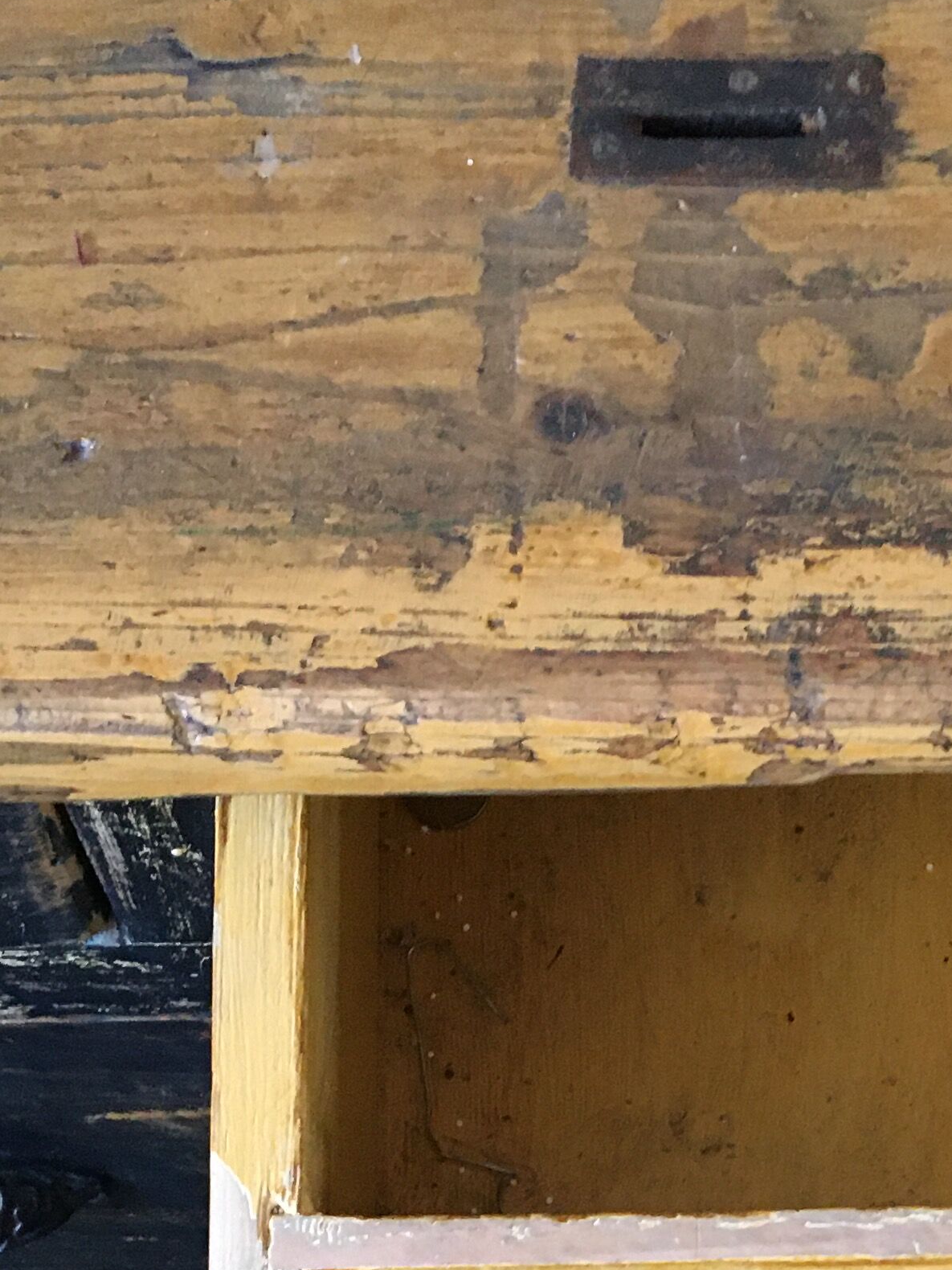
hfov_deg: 19.7
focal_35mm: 74
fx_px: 2714
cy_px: 1406
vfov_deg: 24.5
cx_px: 751
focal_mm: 4.15
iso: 200
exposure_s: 1/25
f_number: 2.2
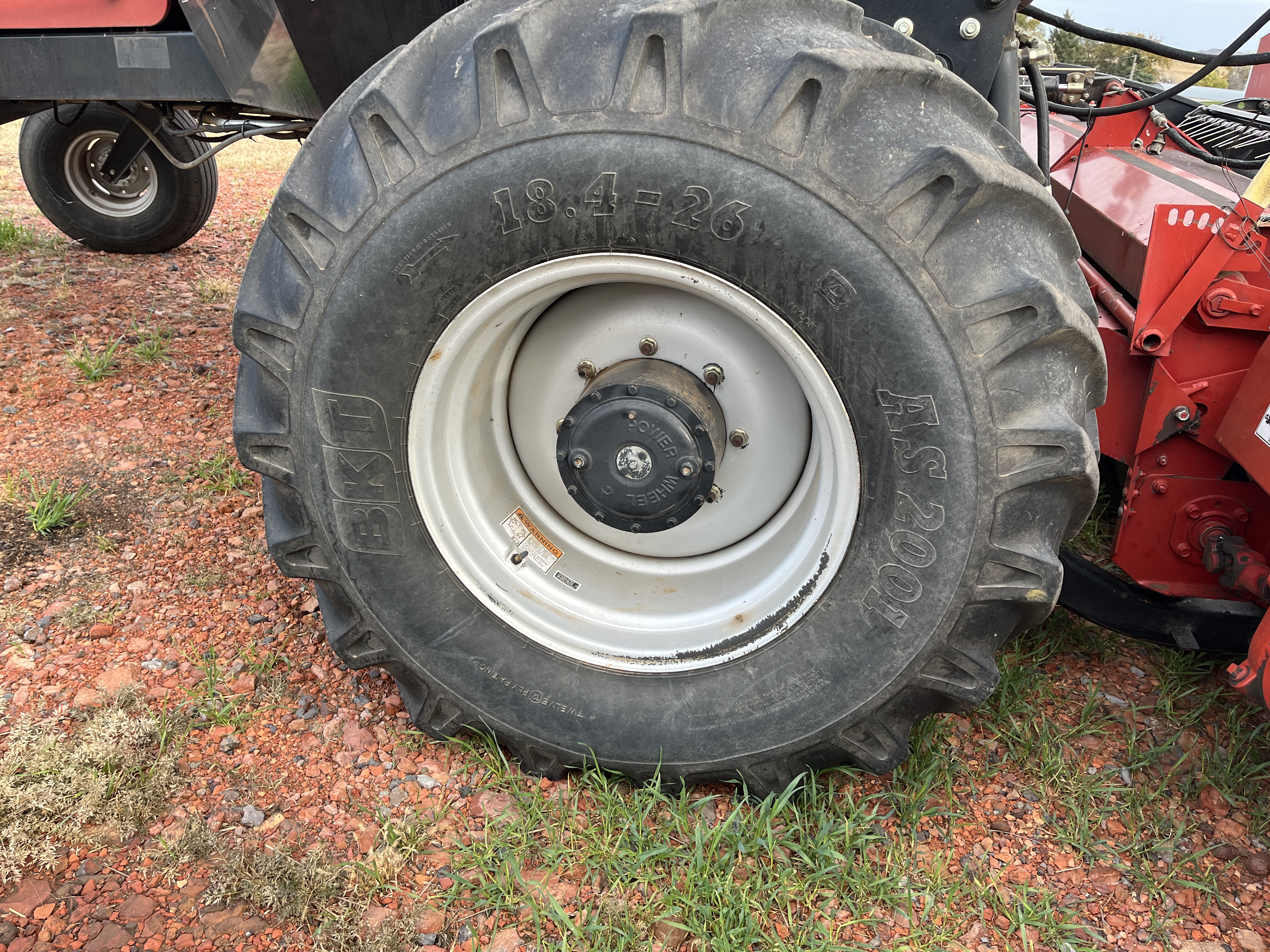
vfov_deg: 53.1
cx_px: 635
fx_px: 954
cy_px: 476
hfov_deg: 67.3
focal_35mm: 26
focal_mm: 5.1
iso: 40
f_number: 1.6
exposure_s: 1/154
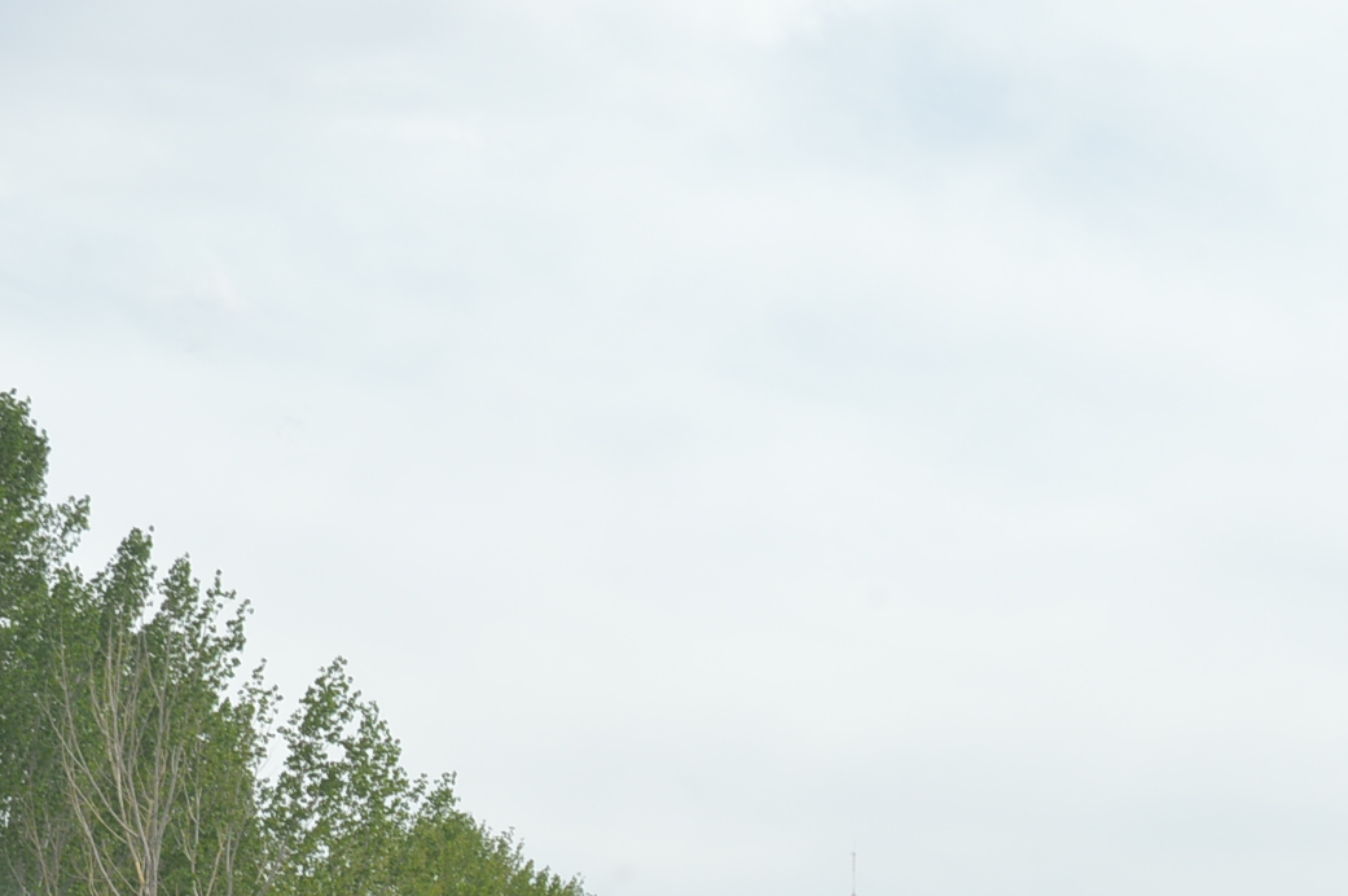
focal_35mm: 104
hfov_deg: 19.7
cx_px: 672
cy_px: 1001
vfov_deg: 12.9
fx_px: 3890
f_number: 8
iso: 100
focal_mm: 24
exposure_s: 1/250
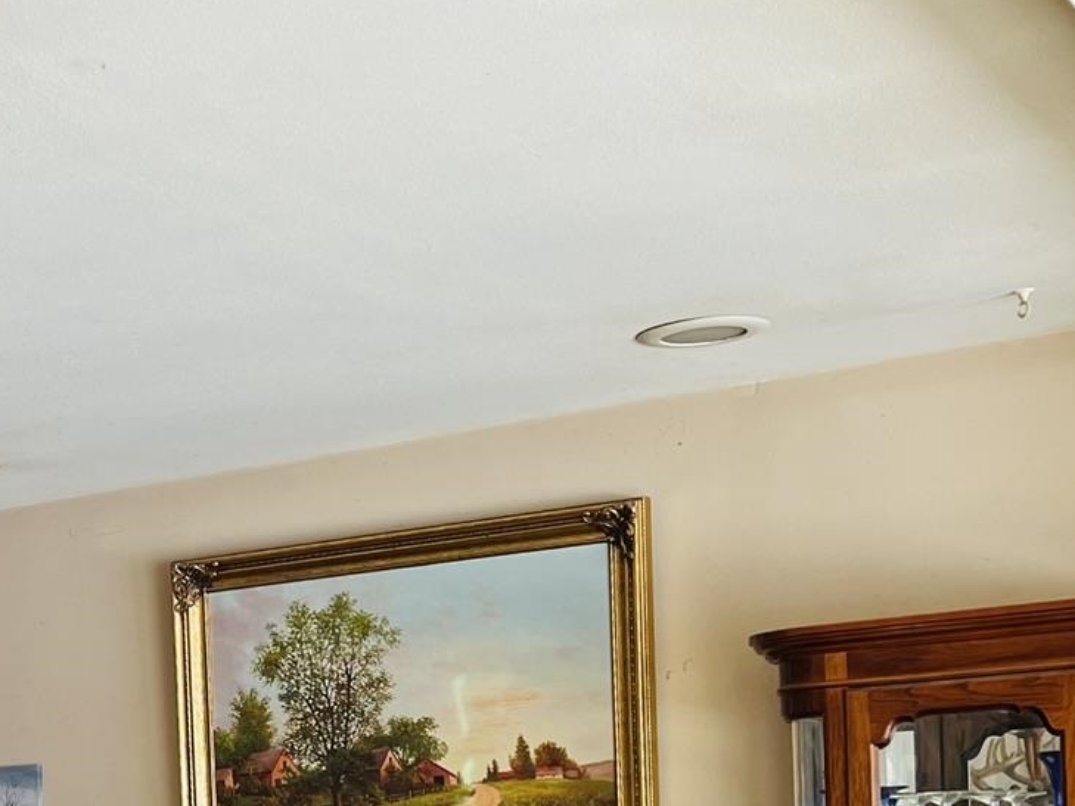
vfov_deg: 19.3
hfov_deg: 24.6
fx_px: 2267
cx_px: -155
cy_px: 889
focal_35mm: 73
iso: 125
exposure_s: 1/121
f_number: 1.5
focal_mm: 5.7
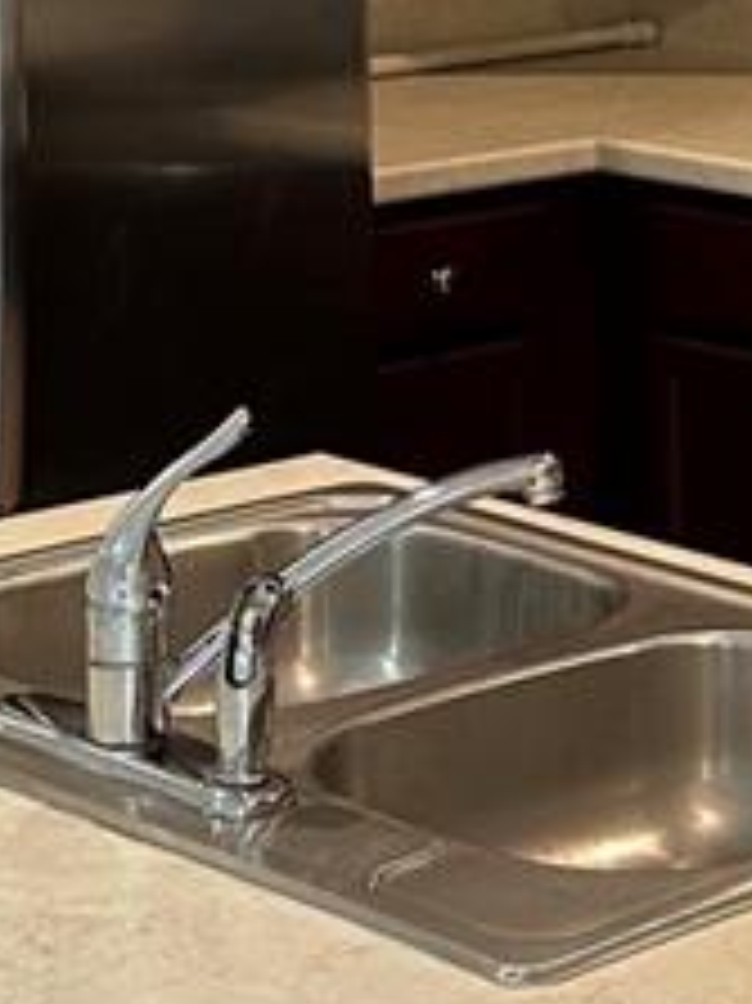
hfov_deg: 11.2
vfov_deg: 15.2
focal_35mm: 129
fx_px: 3740
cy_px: 162
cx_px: 964
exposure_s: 1/60
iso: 160
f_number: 1.78
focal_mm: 6.86
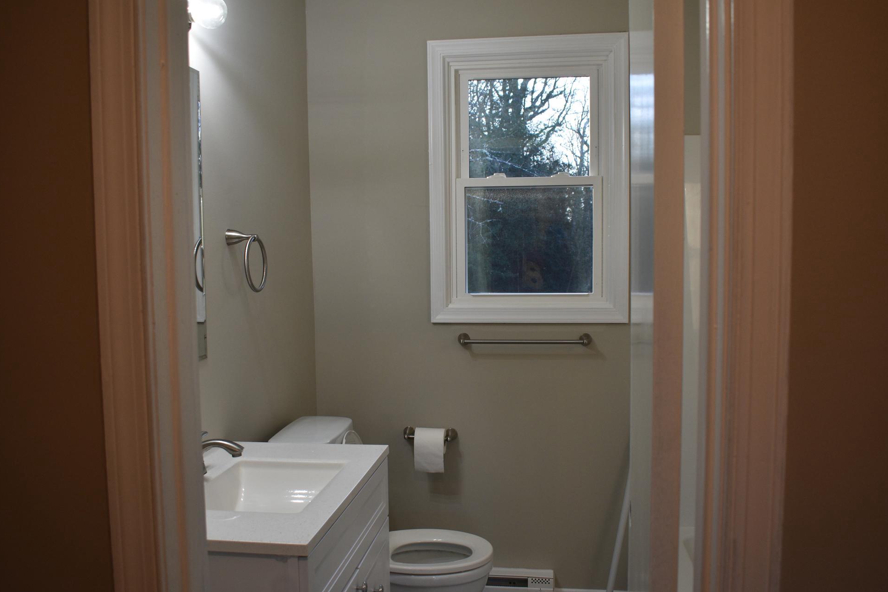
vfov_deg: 41.1
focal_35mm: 32
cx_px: 441
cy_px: 315
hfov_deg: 58.7
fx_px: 789
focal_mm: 20
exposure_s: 1/100
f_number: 5
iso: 400
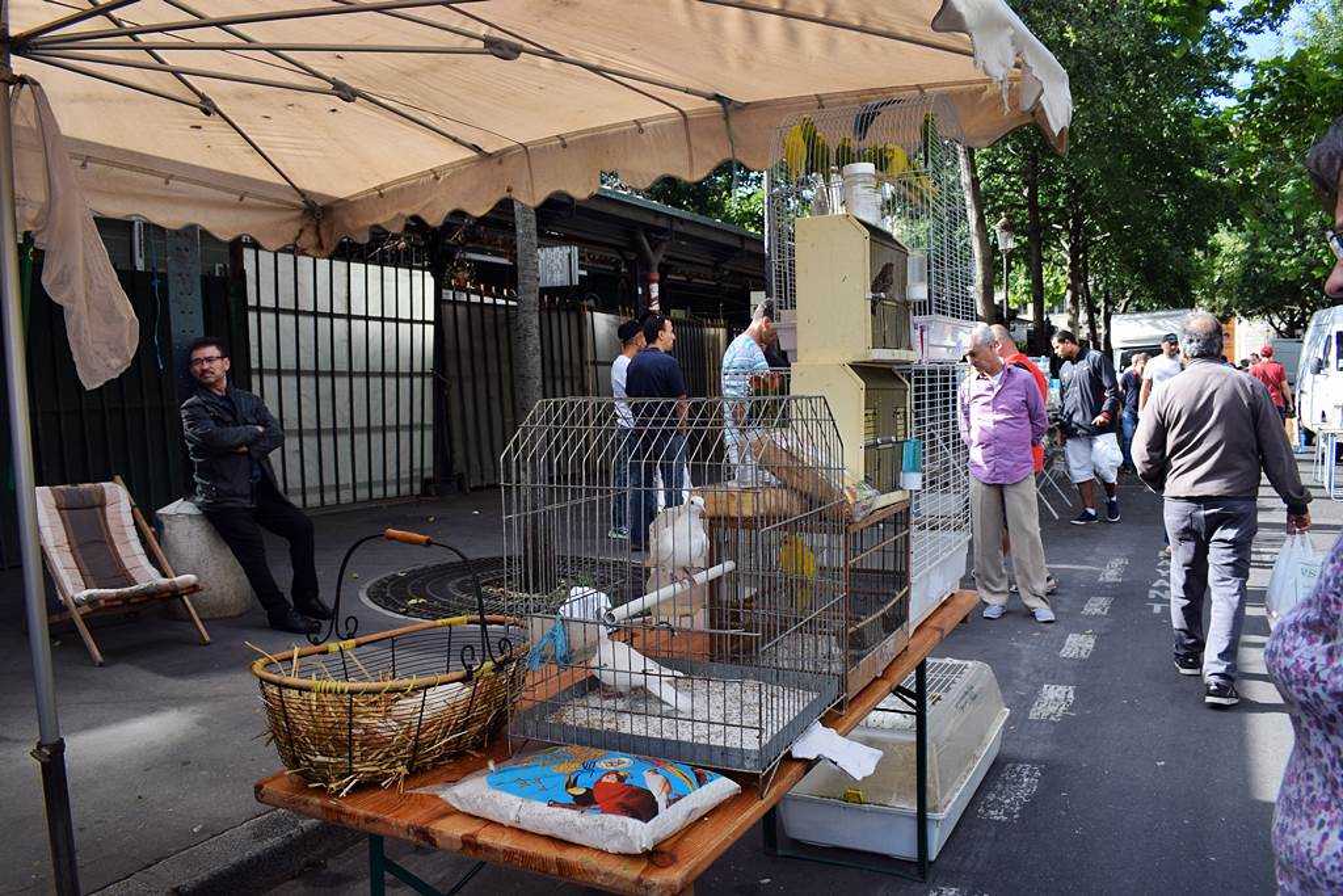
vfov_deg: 47.9
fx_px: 1007
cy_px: 448
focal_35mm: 27
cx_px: 672
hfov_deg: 67.4
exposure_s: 1/250
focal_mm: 18
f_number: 8
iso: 320
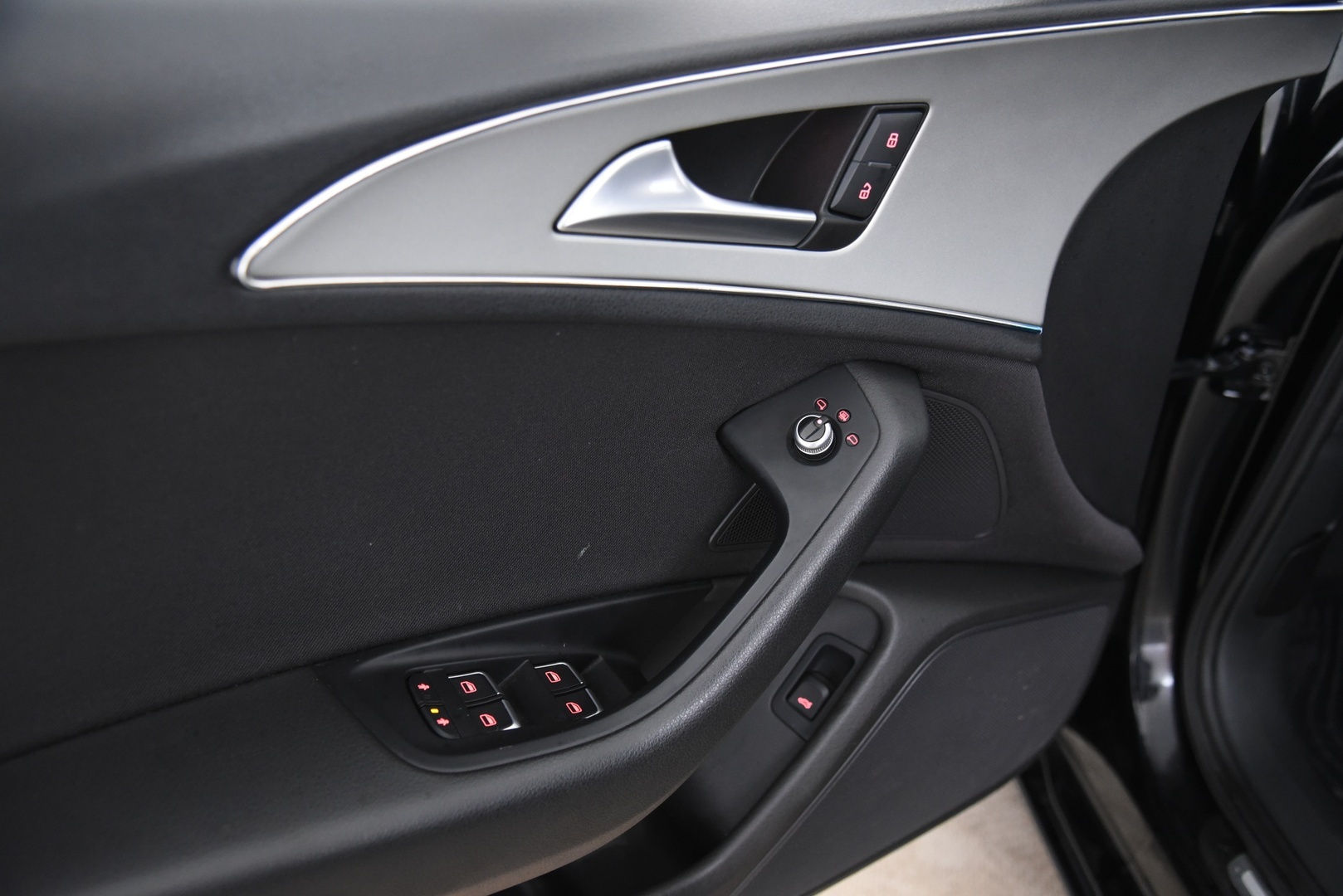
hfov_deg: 60.3
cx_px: 672
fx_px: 1157
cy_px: 448
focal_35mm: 31
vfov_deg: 42.4
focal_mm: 31
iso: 4000
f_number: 4
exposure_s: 1/25
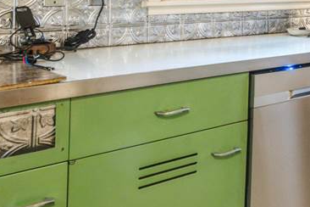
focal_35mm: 56
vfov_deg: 23.0
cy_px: -9
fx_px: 482
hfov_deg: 31.0
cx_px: 357
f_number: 10
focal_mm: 16
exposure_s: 1
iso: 400
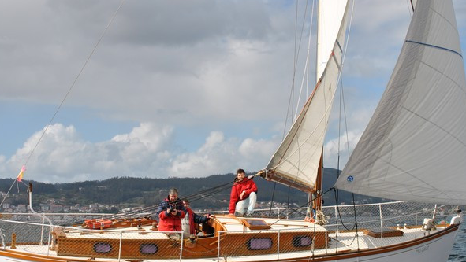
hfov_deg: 33.8
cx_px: 230
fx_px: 766
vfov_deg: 19.4
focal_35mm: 62
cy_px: 115
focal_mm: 26
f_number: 9
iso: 100
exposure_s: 1/320
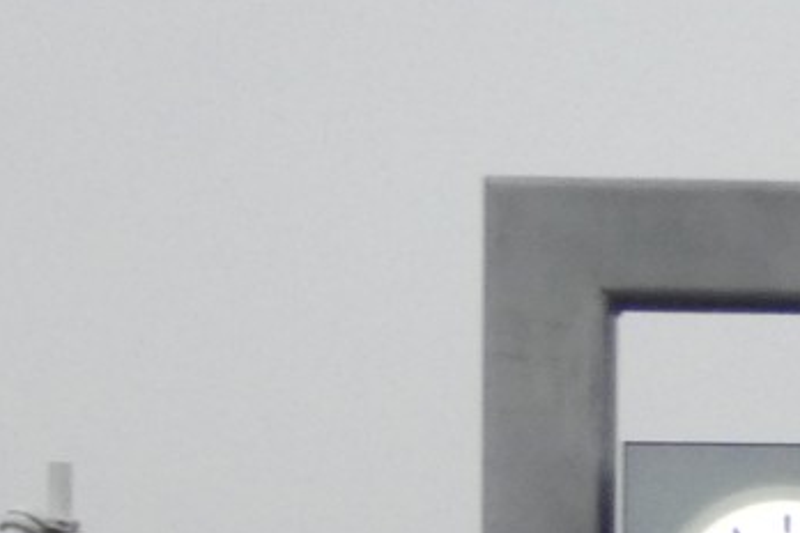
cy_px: 1369
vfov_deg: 4.4
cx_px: 1926
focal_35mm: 304
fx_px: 6755
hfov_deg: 6.5
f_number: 3.9
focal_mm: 9.5
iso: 320
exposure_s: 1/80
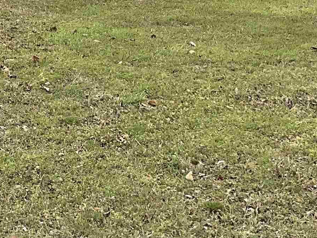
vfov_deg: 14.2
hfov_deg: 19.0
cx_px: -36
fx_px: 907
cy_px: -86
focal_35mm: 99
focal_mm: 3
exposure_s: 1/709
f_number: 1.8
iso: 16
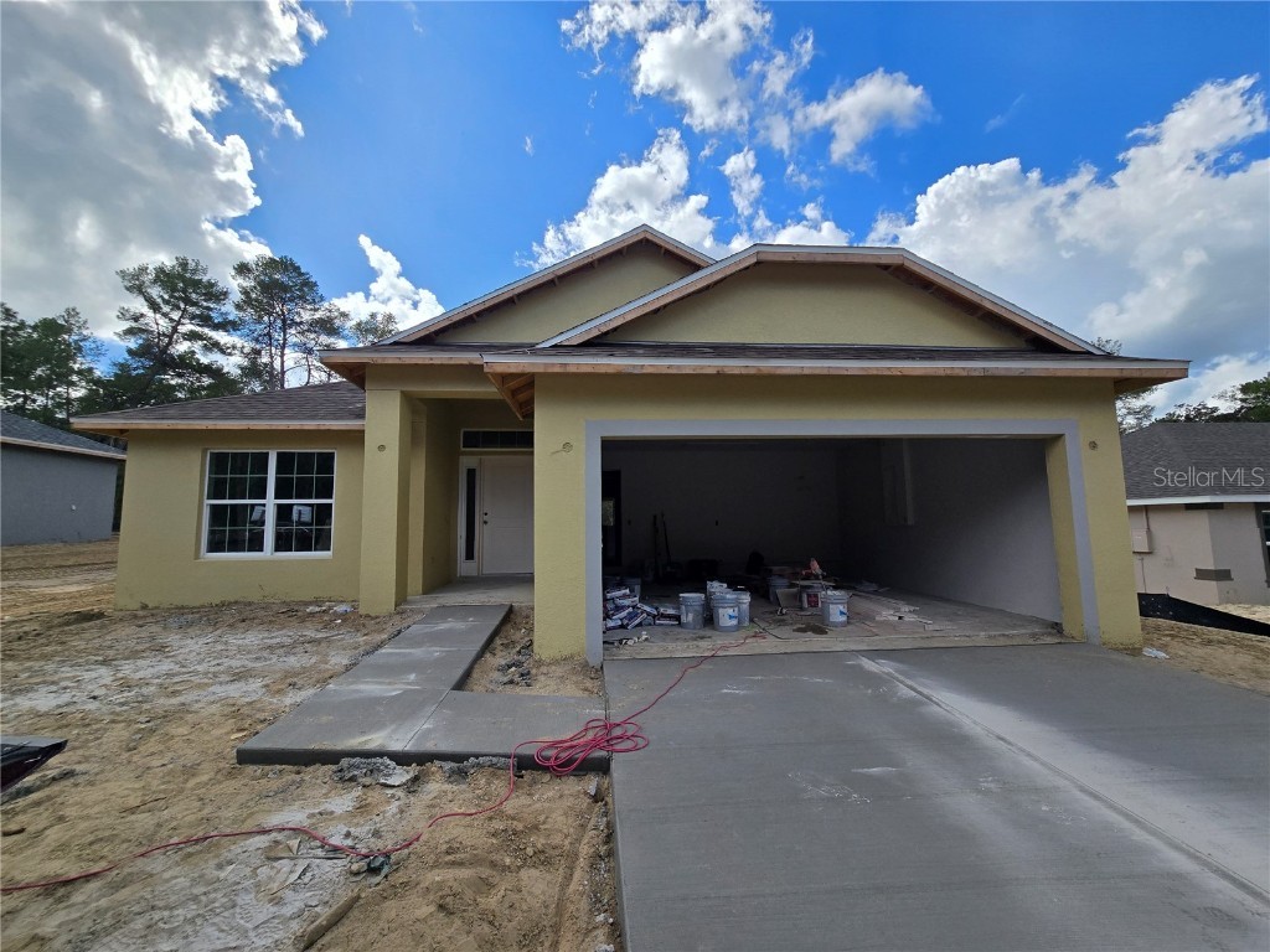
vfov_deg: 89.9
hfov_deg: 106.2
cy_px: 476
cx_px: 635
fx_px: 477
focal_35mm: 13
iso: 50
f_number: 2.2
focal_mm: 2.2
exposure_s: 1/2531
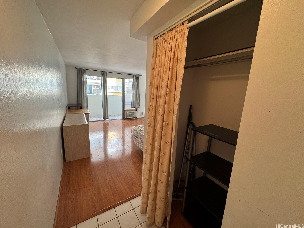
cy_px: 114
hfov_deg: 102.1
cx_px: 152
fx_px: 123
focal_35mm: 14
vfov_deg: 85.7
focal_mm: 2.22
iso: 125
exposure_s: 1/120
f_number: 2.2
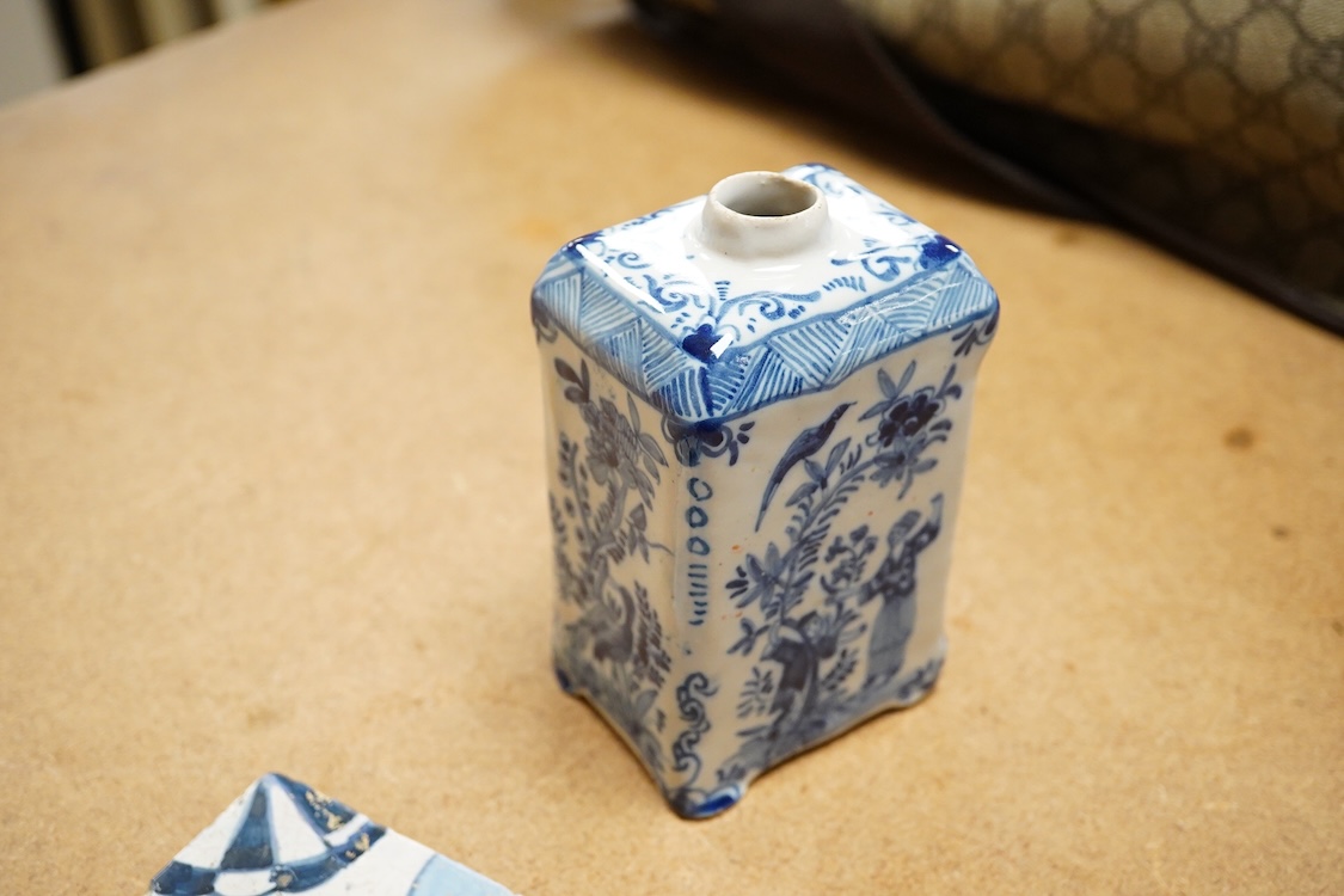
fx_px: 1680
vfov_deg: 29.9
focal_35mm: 45
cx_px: 672
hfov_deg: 43.6
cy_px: 448
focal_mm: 30
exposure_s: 1/200
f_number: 7.1
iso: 2500
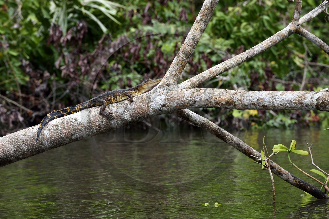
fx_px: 1827
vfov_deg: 6.9
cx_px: 164
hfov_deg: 10.3
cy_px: 110
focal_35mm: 200
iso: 800
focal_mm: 200
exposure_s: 1/250
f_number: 9
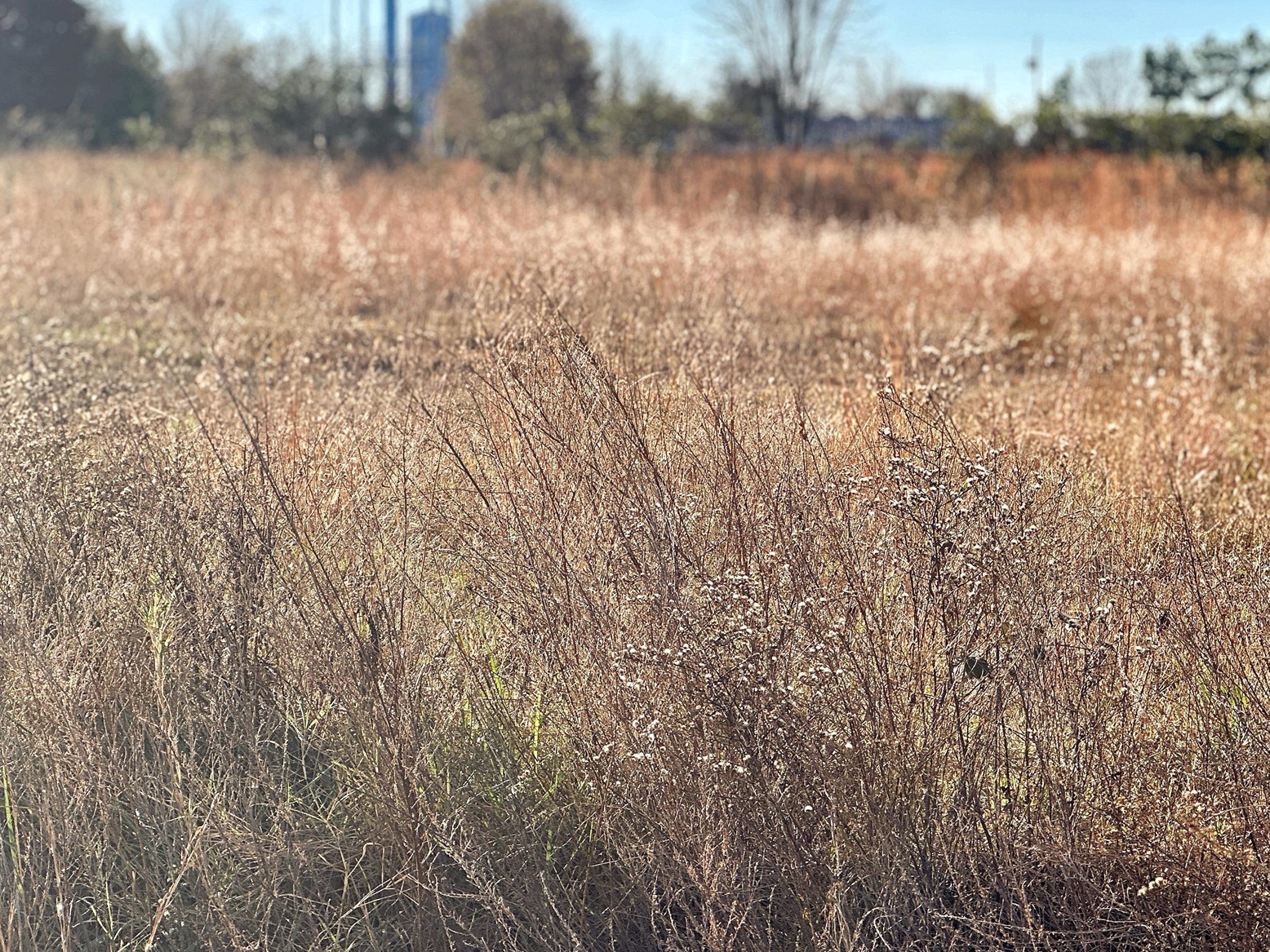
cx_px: 768
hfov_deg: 20.6
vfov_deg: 15.6
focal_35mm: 95
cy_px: 417
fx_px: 3485
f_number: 2.8
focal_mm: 9
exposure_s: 1/490
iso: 32
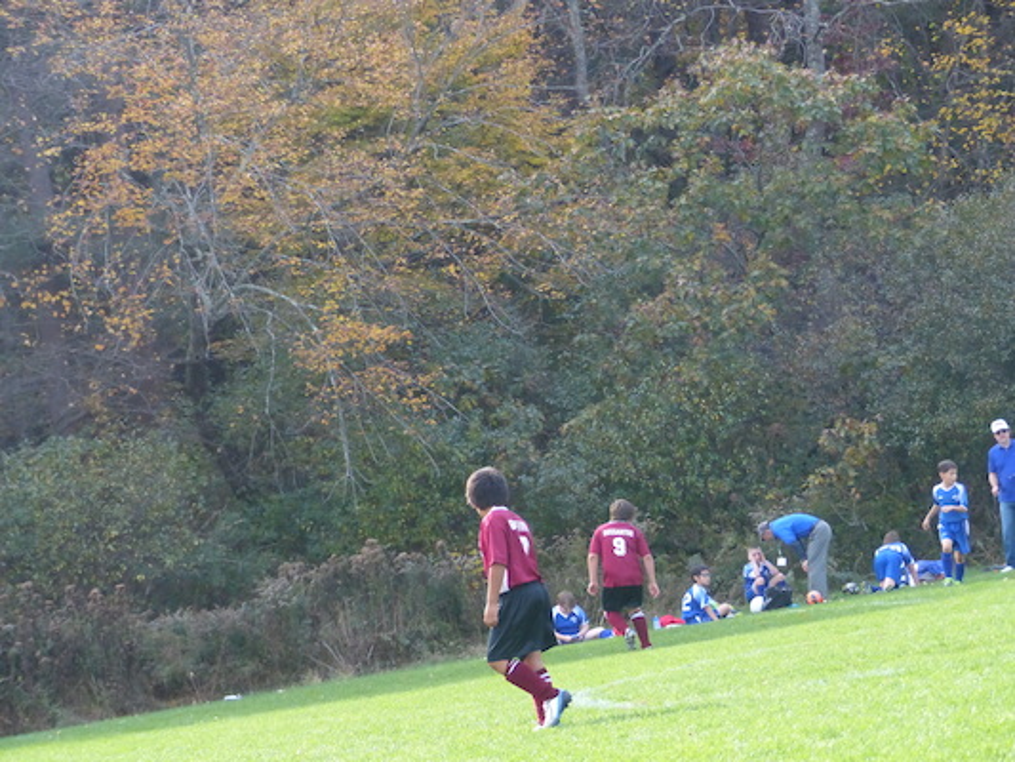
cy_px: 381
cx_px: 508
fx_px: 4605
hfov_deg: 12.6
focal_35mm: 157
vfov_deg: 9.5
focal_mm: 28.3
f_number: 2.8
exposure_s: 1/500
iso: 500
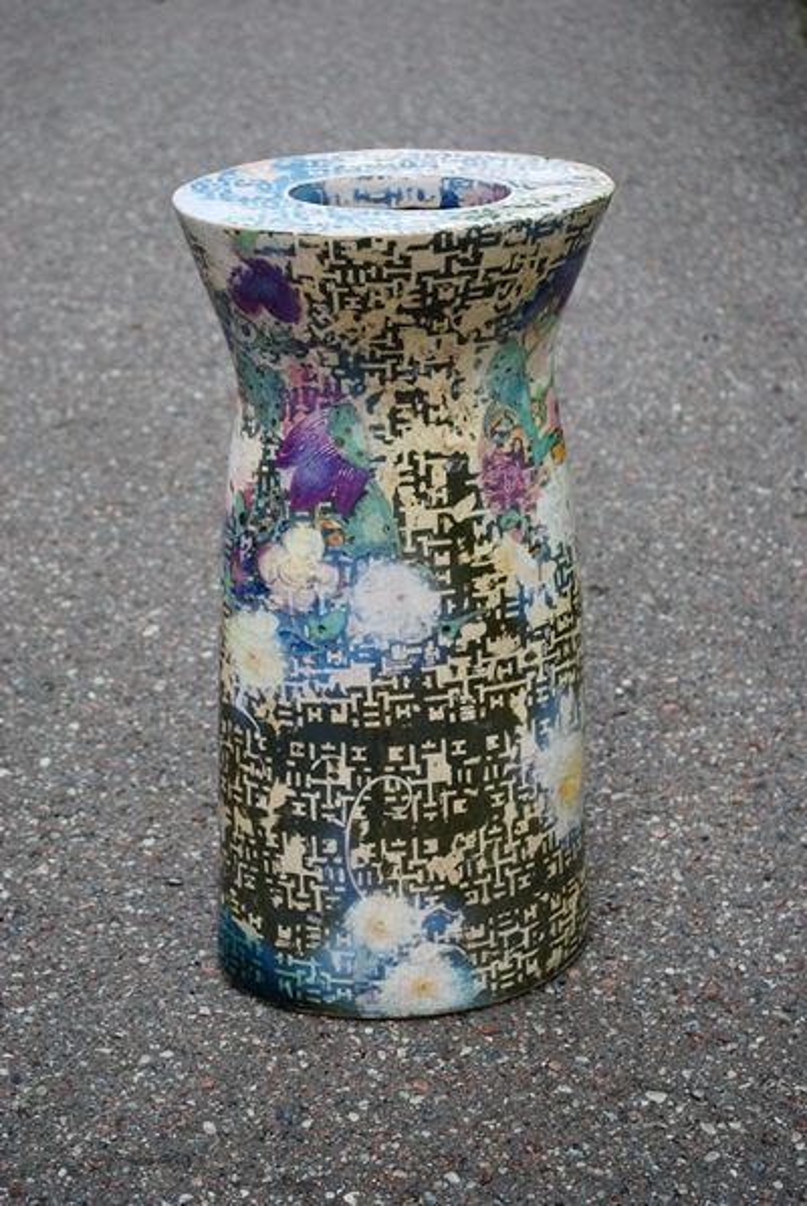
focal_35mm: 66
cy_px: 603
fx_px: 2214
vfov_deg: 30.5
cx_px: 404
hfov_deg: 20.7
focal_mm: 44
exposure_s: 1/125
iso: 100
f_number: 5.6
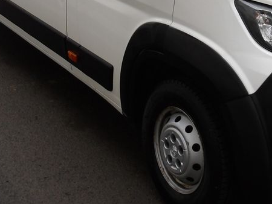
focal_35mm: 72
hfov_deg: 26.5
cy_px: 8
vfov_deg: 19.9
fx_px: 566
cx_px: 219
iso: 130
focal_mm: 4.9
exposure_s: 1/30
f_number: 3
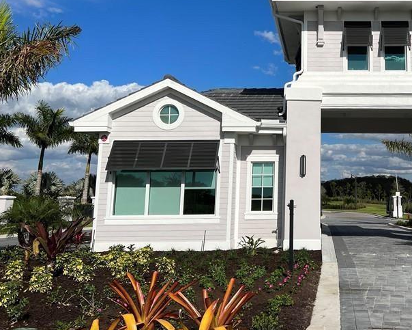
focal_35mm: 43
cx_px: 335
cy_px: 101
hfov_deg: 40.9
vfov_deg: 34.5
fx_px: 524
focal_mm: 5.7
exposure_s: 1/11364
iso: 50
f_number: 1.5
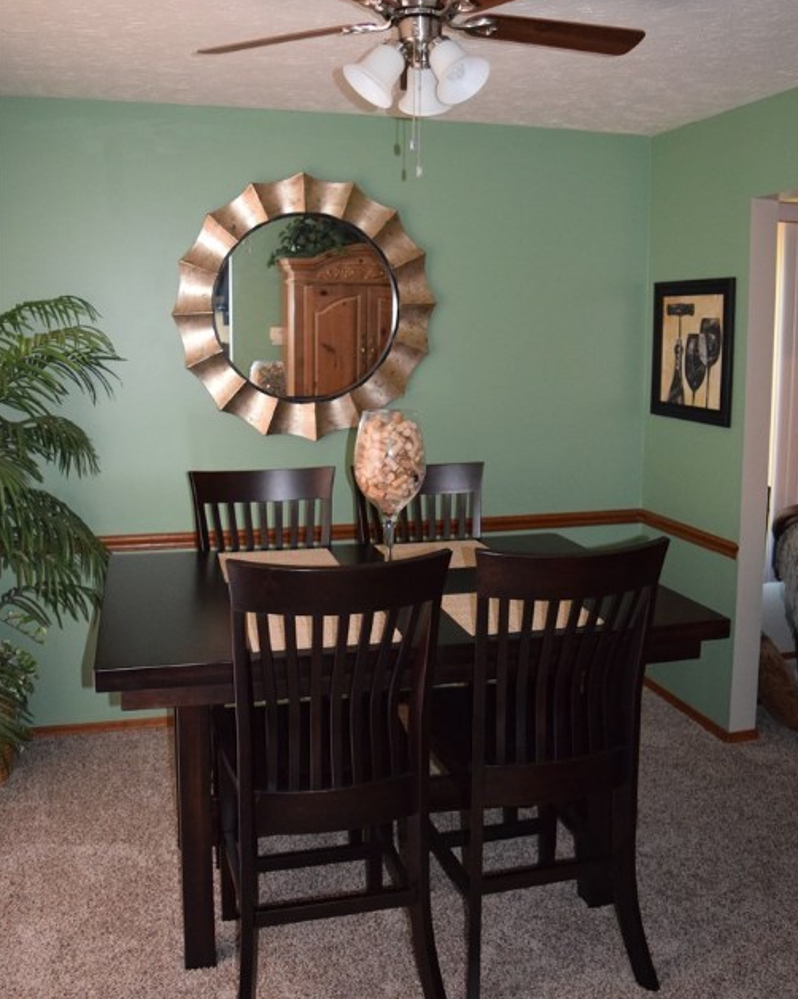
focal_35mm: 31
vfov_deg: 57.0
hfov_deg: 47.1
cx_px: 402
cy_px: 434
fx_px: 916
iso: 3200
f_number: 3.5
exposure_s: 1/60
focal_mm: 18
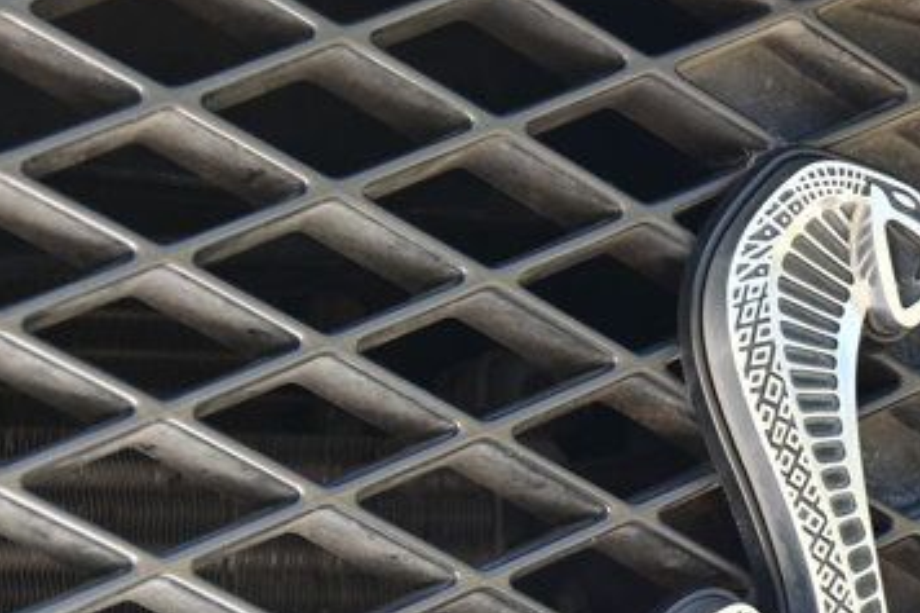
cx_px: 1005
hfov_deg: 12.0
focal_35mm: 168
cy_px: 391
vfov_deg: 8.1
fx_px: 4302
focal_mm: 39
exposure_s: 1/125
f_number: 5.6
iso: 100
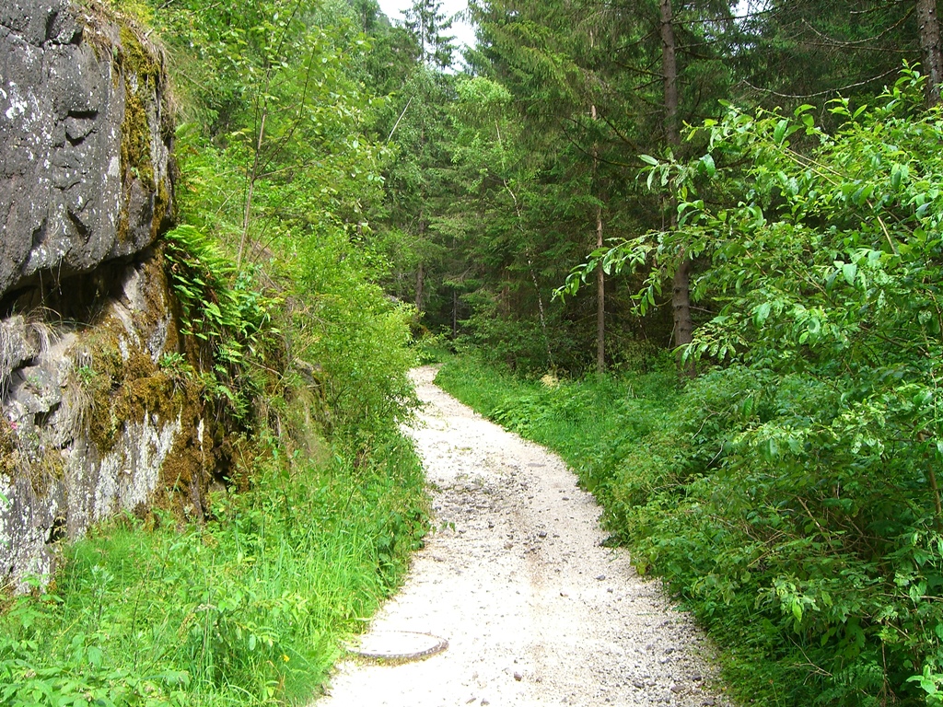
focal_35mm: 38
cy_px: 354
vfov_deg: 37.7
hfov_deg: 49.0
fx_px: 1035
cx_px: 472
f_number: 4
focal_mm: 7.9
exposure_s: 1/100
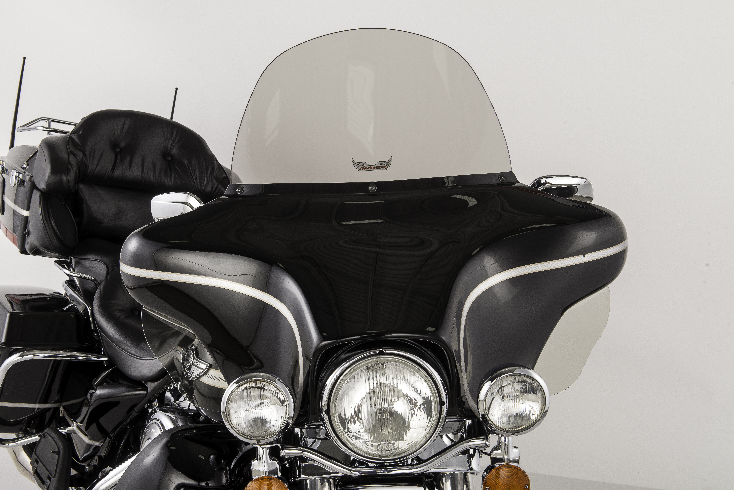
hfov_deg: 39.6
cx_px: 367
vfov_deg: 27.0
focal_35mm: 50
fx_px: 1020
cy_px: 245
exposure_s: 1/160
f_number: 14
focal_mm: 50
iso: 400
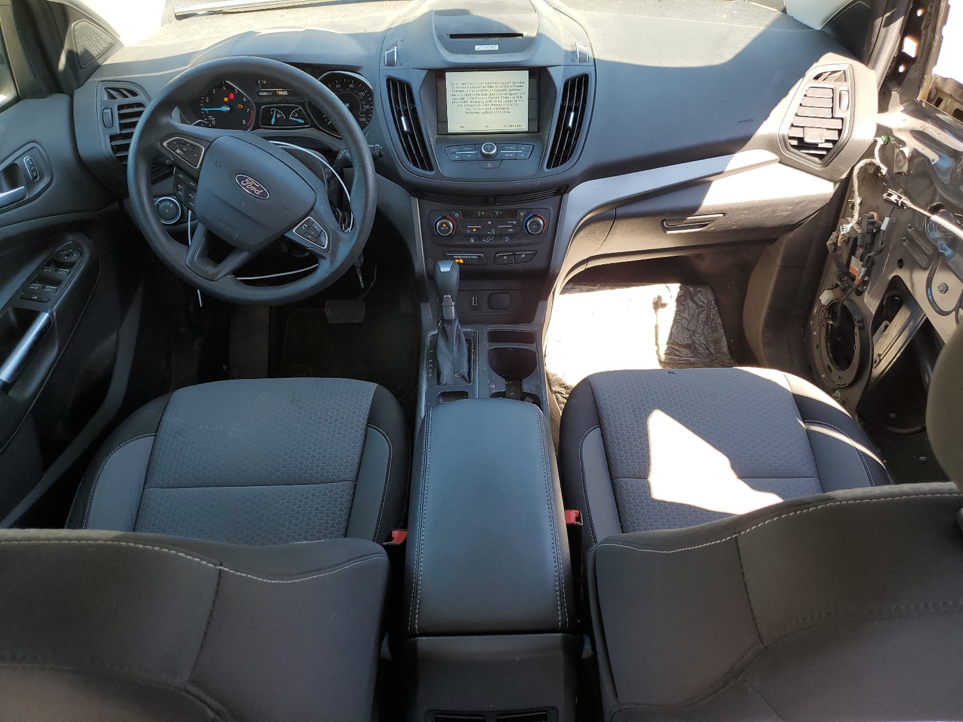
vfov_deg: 53.1
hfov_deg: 67.3
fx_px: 723
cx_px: 482
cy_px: 361
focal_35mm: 26
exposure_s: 1/233
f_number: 1.5
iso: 50
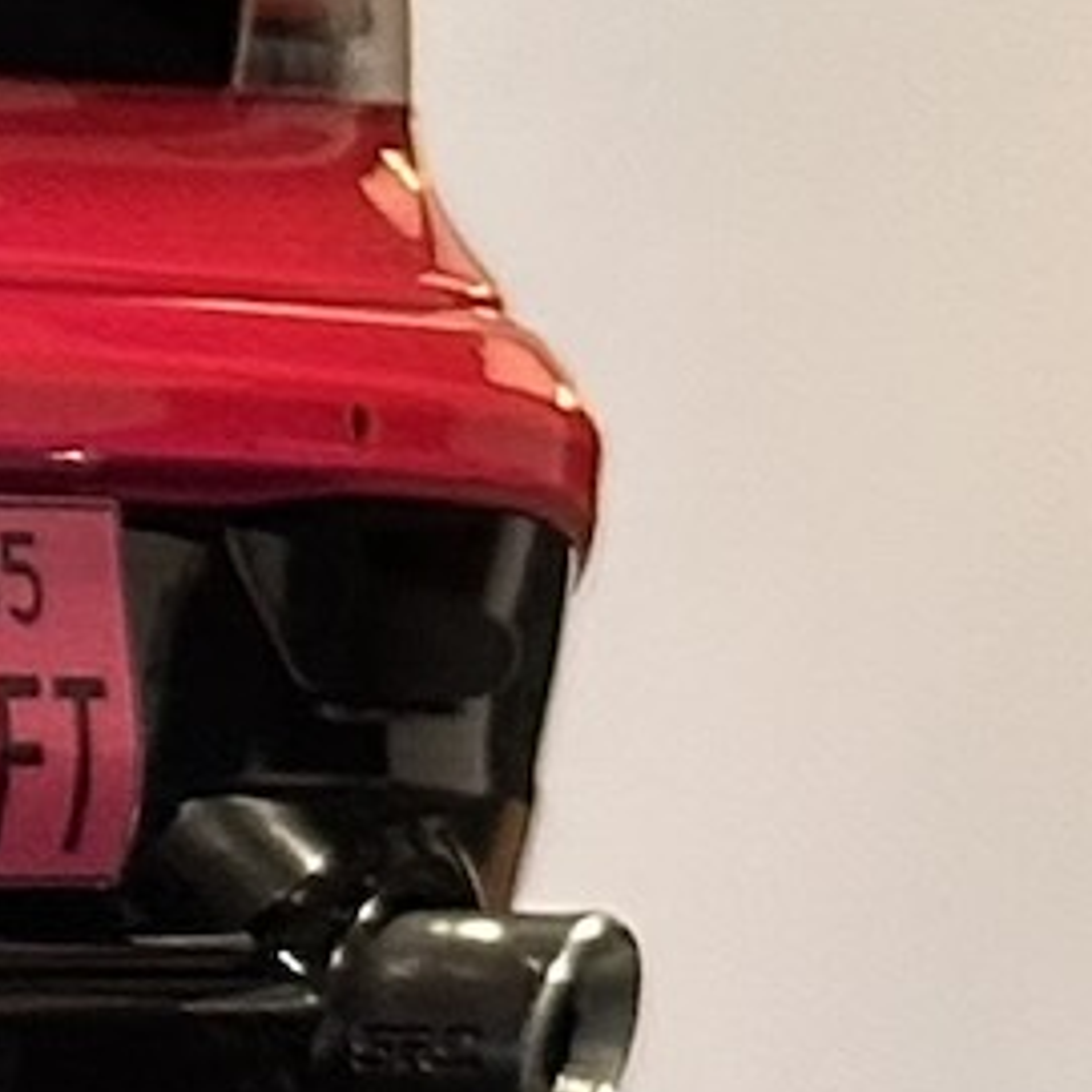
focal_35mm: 392
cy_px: 183
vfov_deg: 4.5
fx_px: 13991
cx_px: -3570
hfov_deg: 4.1
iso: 200
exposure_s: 1/33
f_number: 1.78
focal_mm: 6.86
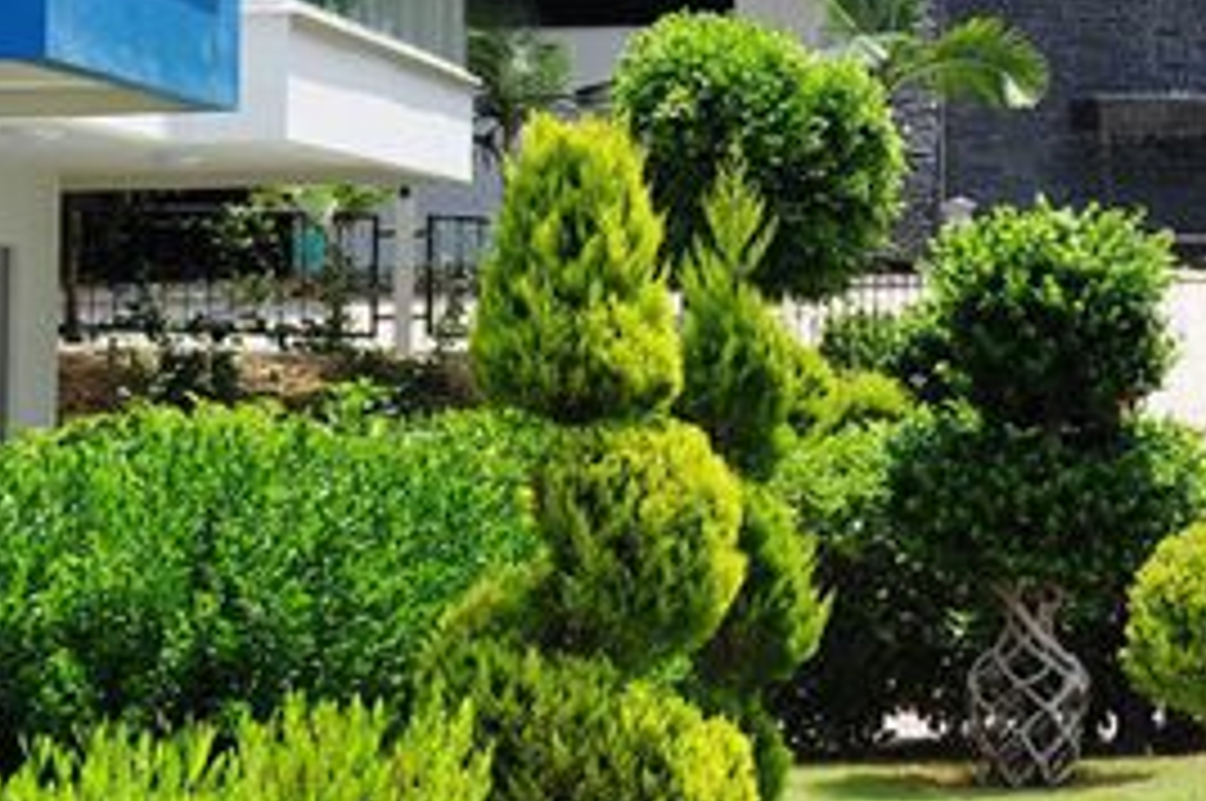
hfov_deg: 10.0
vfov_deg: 6.7
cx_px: 1548
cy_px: -286
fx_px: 6742
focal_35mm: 201
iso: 200
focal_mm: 45
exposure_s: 1/320
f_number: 10
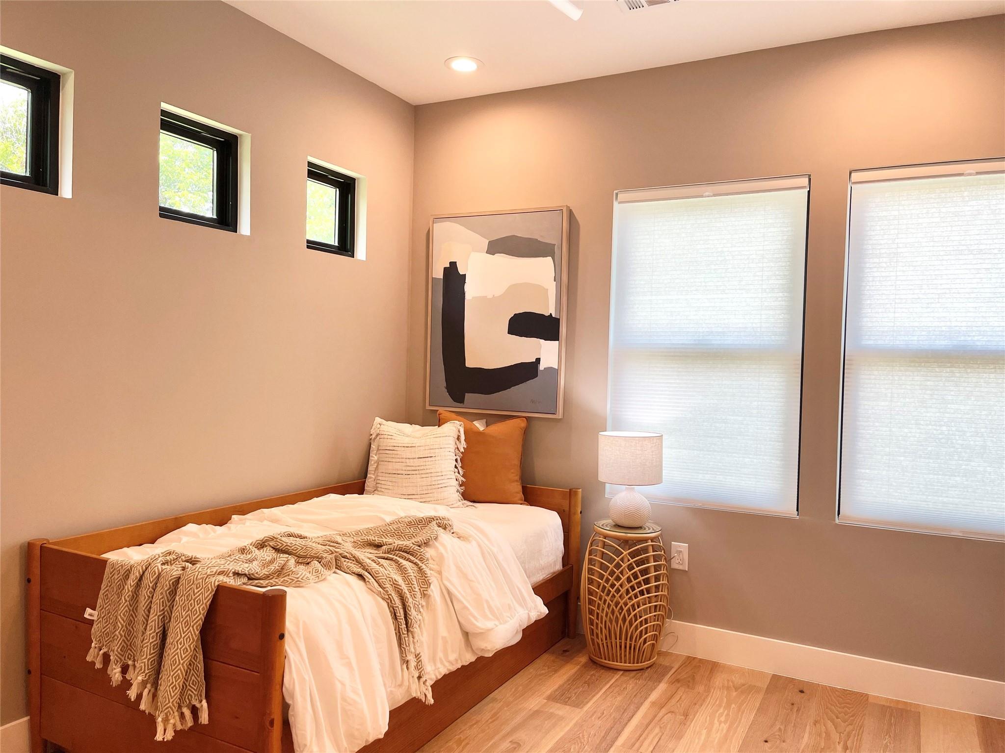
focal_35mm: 26
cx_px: 502
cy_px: 376
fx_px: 755
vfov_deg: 53.1
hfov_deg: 67.3
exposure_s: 1/270
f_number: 1.6
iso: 32
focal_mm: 5.1
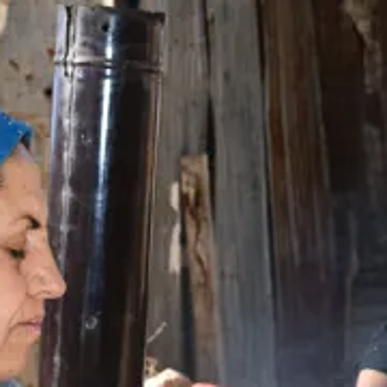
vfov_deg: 10.2
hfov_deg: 10.5
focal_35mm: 166
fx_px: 2100
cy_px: 588
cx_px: 353
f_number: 8
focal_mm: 27
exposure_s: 1/250
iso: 100
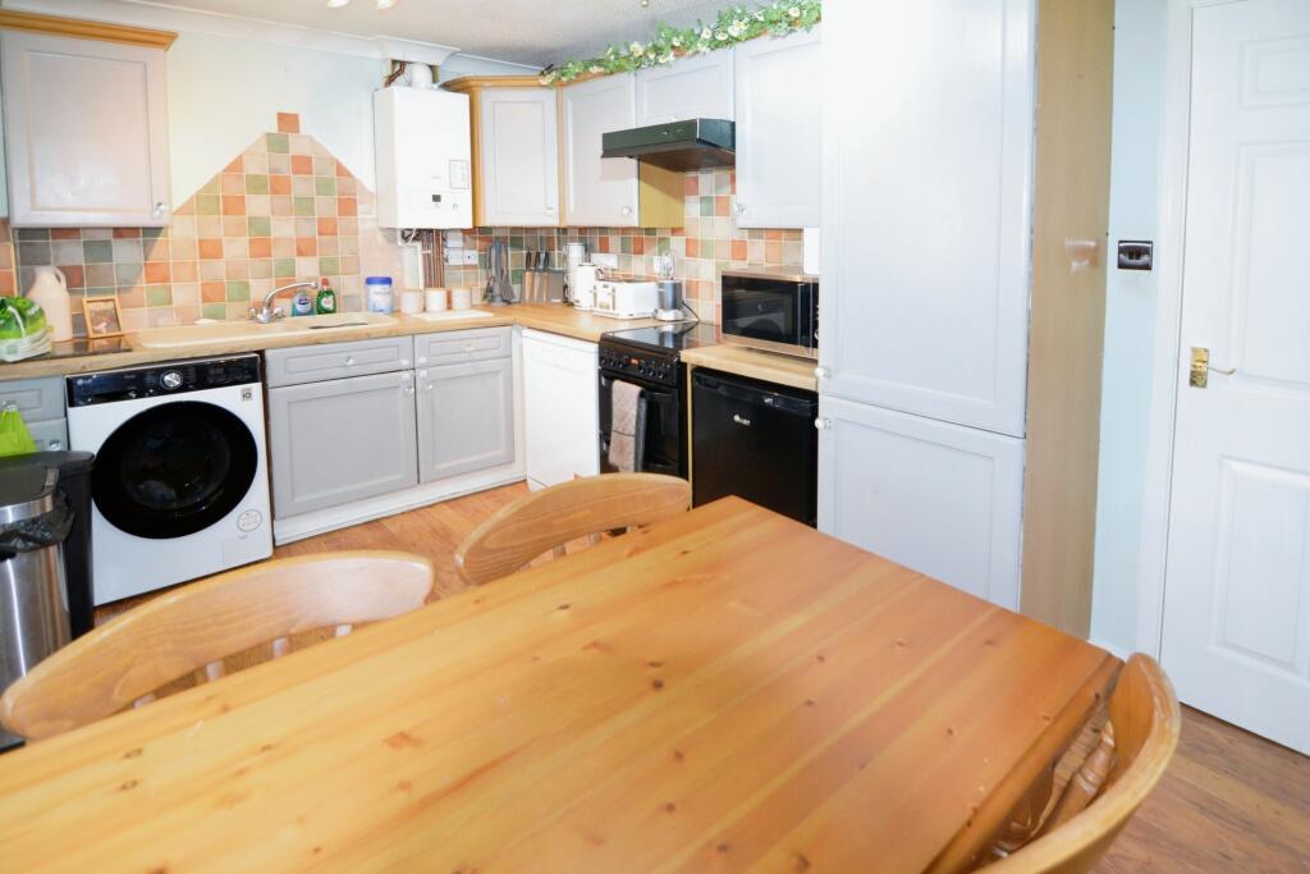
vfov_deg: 72.1
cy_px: 437
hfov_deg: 95.0
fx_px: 600
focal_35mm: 16
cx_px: 655
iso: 560
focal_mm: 11
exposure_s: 1/60
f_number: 2.8
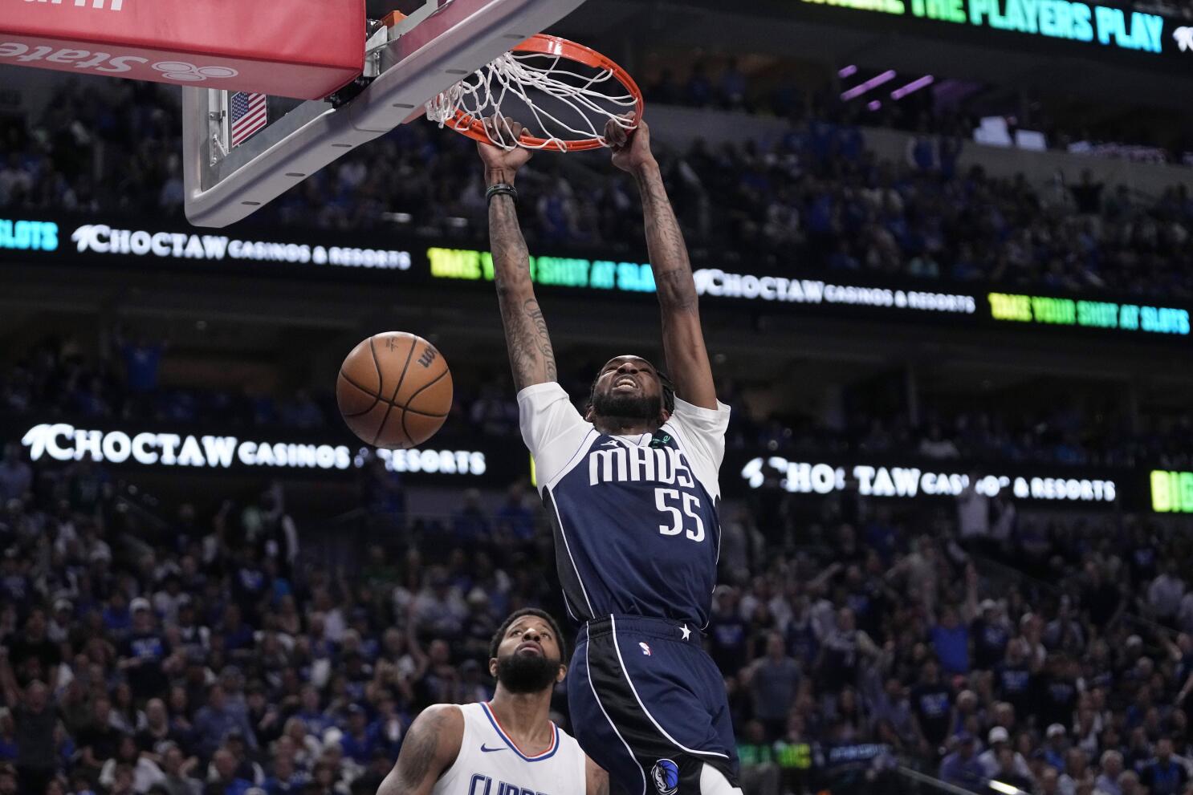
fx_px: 3248
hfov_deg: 20.8
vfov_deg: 14.0
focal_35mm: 98
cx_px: 596
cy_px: 398
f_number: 4
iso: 5000
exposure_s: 1/1600
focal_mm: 98
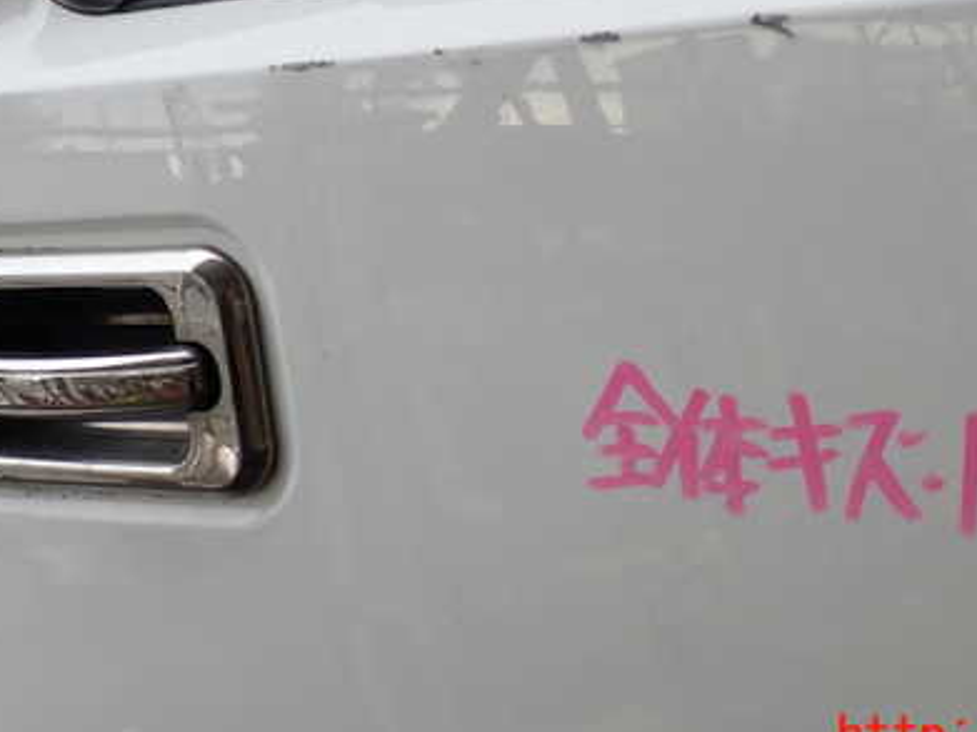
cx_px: 652
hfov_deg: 40.7
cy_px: 207
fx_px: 1298
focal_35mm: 46
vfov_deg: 31.1
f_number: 3.2
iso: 100
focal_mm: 5.4
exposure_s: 1/125
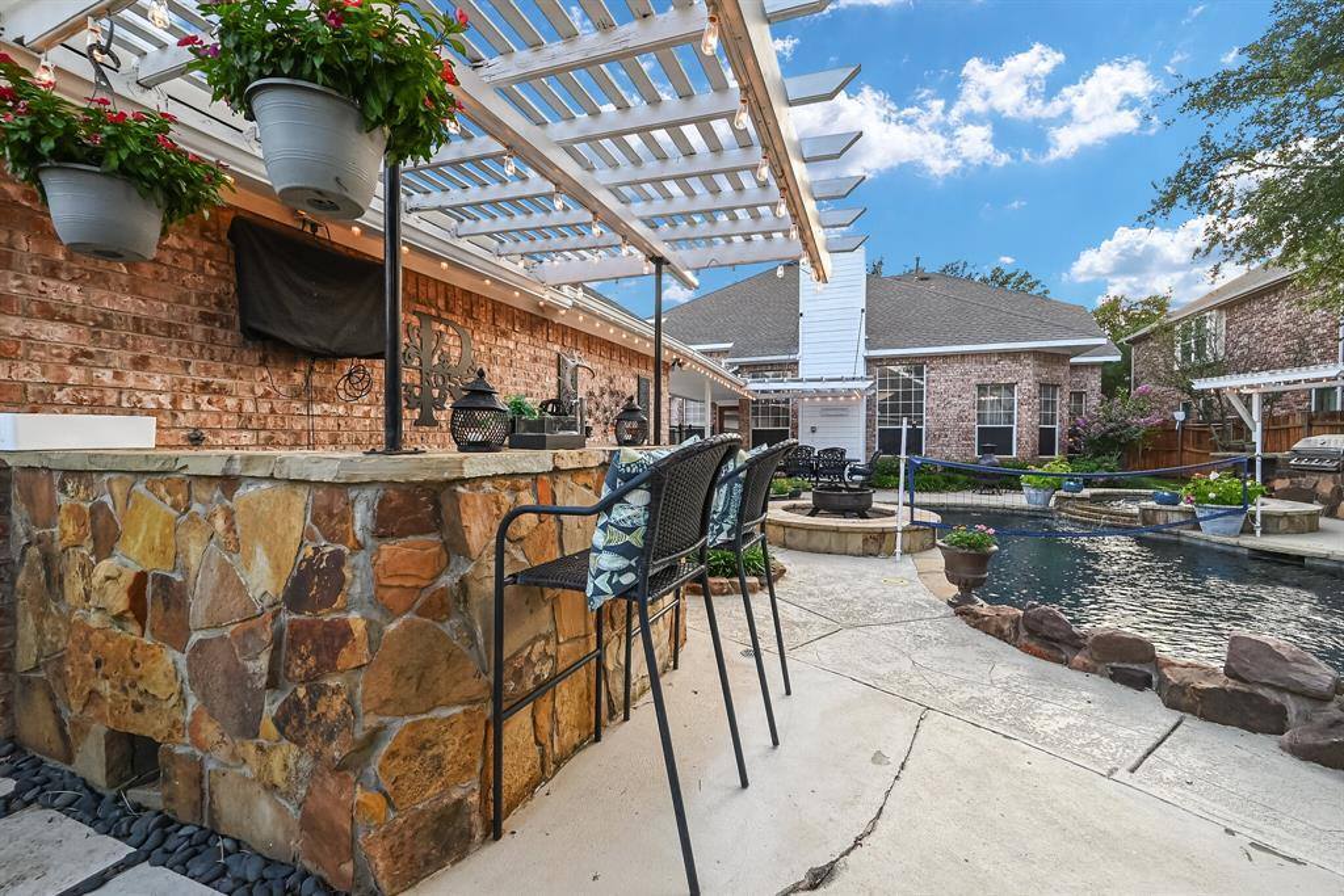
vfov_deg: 81.2
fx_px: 523
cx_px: 672
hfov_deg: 104.2
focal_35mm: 14
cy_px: 448
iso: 1250
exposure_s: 1/200
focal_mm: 14
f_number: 8
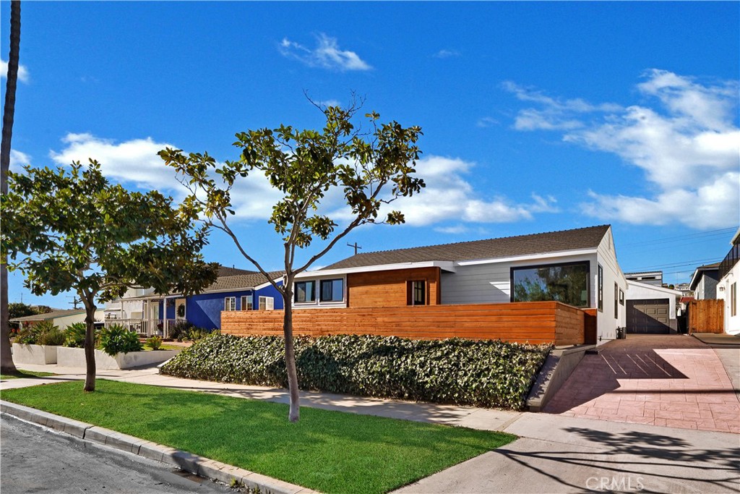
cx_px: 370
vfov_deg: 90.0
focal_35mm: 12
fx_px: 247
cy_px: 247
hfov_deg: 112.6
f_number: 14
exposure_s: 1/60
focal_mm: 12
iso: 100
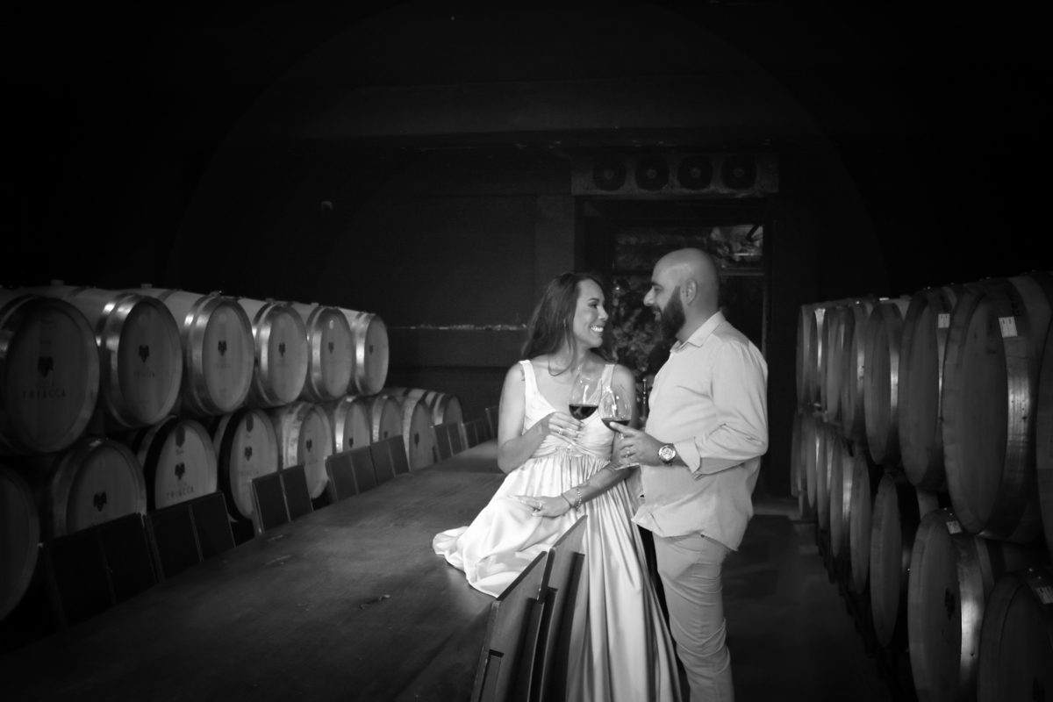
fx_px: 1053
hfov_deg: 53.1
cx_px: 526
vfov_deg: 36.9
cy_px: 351
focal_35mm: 36
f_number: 4.5
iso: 1250
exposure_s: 1/160
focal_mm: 24
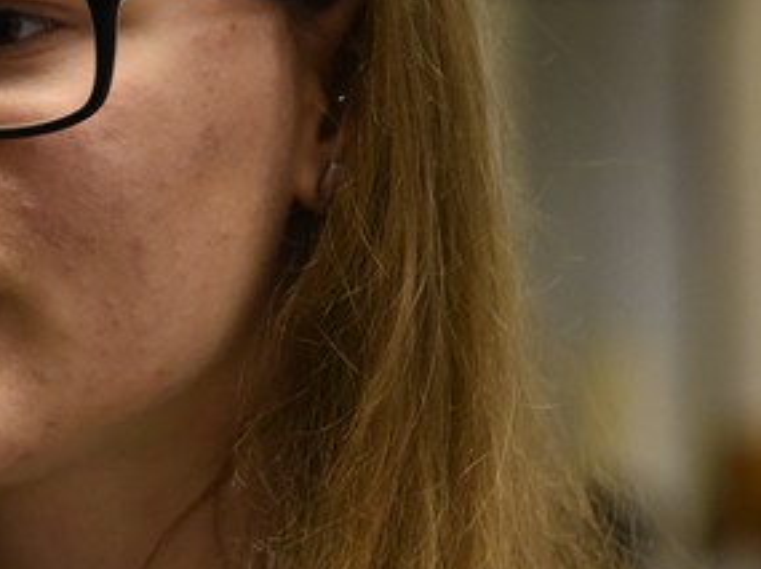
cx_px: -40
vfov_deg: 5.1
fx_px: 6389
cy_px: 236
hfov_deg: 6.8
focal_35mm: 291
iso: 5000
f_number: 4.5
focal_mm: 105
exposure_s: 1/400
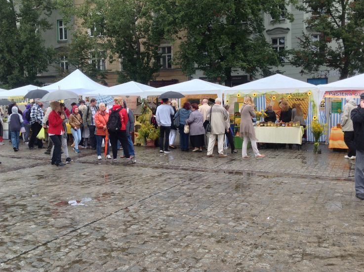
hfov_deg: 49.0
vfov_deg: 37.6
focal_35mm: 38
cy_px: 127
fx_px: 399
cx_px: 190
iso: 50
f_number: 2.4
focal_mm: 4.28
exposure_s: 1/190
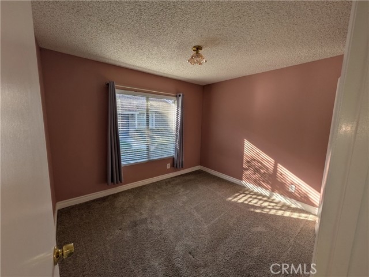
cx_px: 184
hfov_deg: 102.1
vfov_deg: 85.7
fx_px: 149
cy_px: 138
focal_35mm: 14
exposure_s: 1/180
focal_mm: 1.83
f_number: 2.2
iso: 49
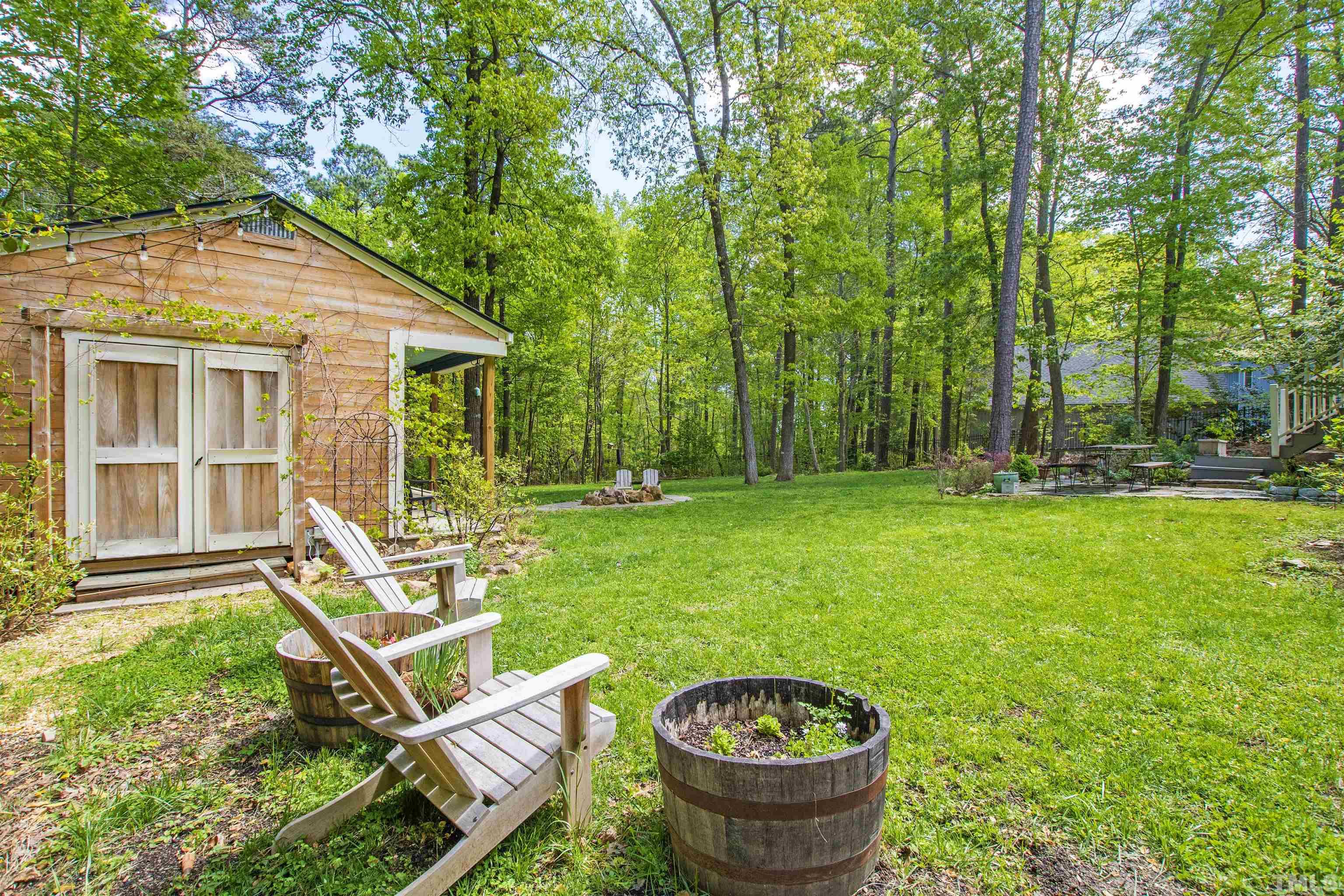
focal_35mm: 15
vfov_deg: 77.3
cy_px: 448
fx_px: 560
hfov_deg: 100.4
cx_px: 672
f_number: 8
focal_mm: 10
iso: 500
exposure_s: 1/200
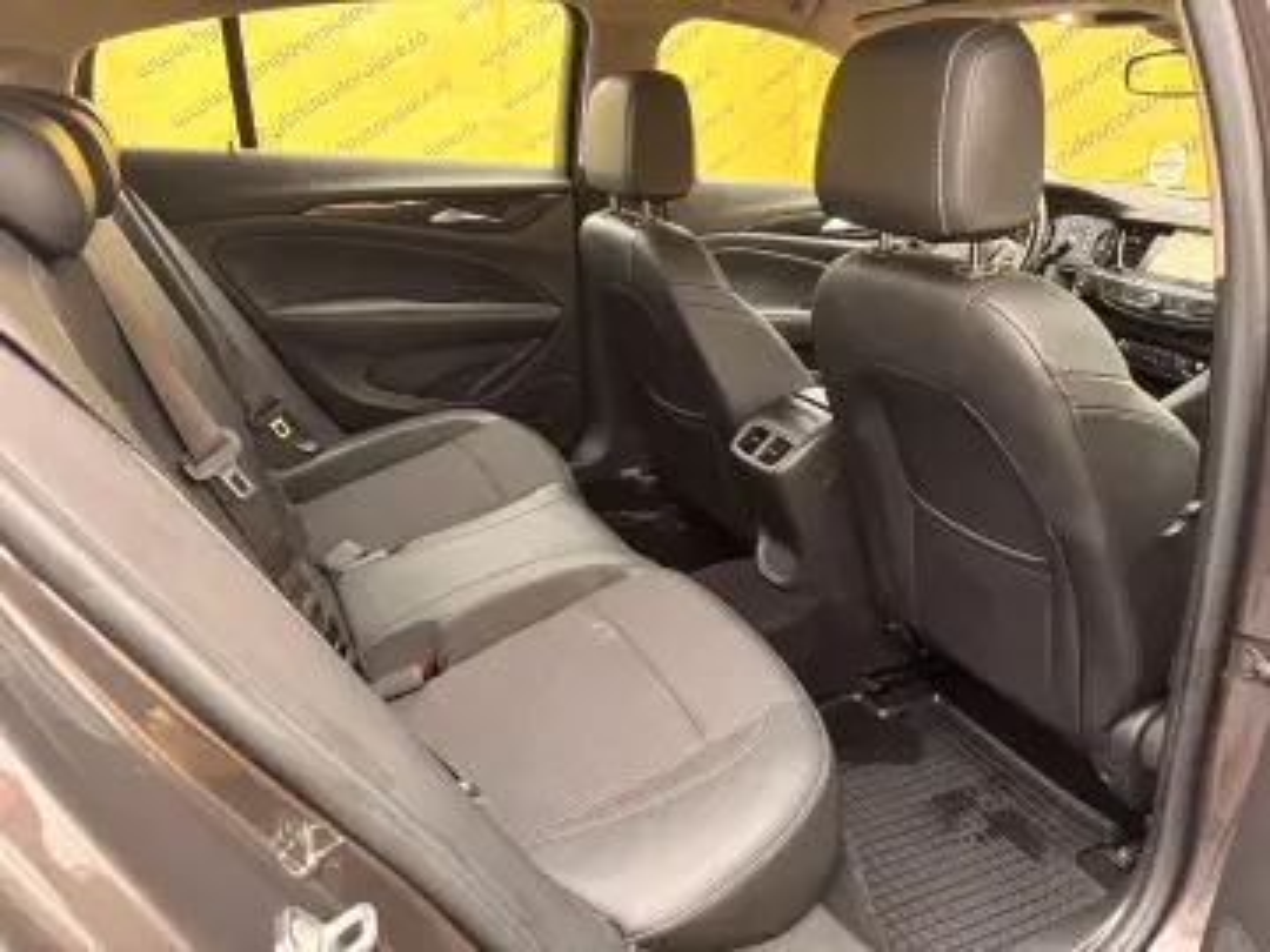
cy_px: 476
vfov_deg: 53.1
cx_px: 635
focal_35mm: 26
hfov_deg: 67.3
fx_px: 954
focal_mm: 5.96
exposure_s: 1/60
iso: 160
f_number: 1.6
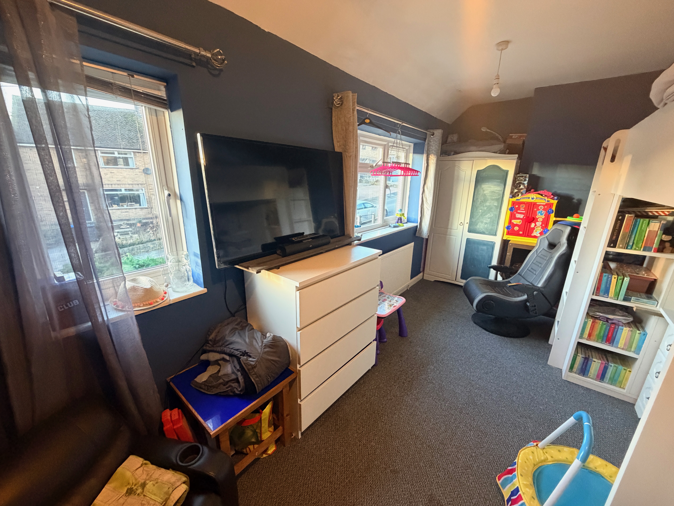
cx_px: 337
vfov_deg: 85.7
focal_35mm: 14
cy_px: 253
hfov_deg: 102.1
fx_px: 273
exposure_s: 1/60
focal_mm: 2.22
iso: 640
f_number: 2.2
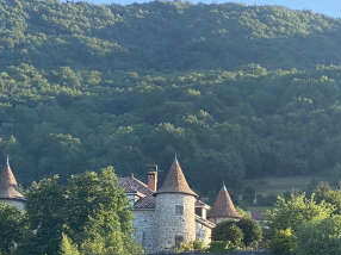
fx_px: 1289
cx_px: 324
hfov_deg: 14.9
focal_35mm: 131
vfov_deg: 11.3
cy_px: 179
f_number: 2
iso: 20
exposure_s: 1/727
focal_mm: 6
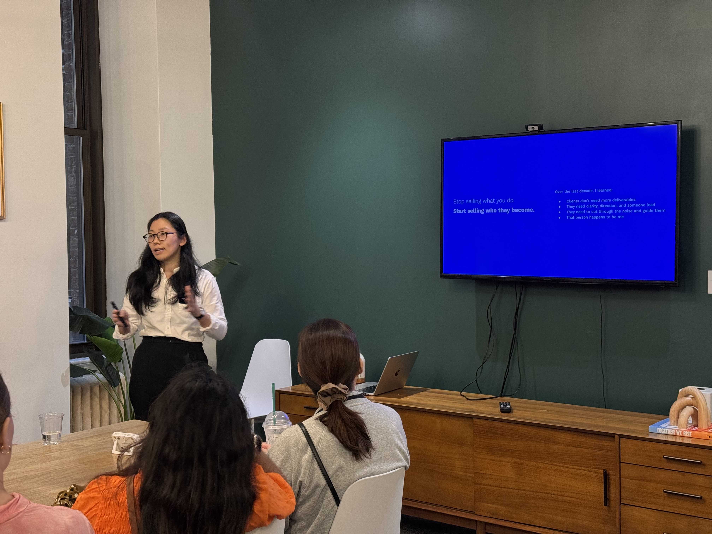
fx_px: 987
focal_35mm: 48
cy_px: 267
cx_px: 356
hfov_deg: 39.7
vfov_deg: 30.3
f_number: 1.78
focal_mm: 6.76
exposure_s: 1/40
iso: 250
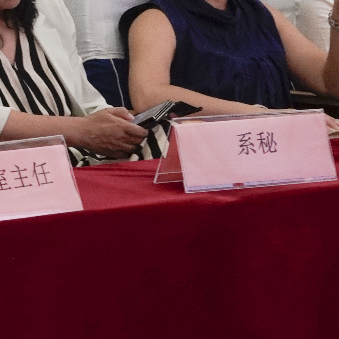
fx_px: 2127
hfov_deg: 8.9
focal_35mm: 192
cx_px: -150
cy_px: -184
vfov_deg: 8.9
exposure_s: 1/30
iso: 1000
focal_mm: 30
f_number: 9
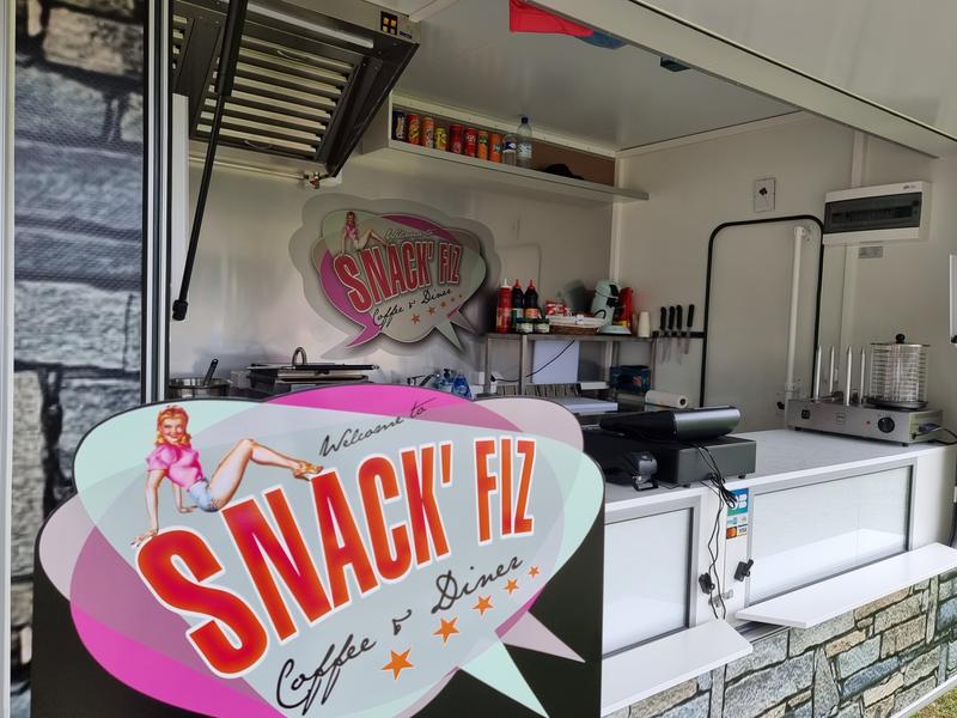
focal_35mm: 24
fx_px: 664
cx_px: 478
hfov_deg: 71.6
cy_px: 359
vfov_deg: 56.8
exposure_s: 1/227
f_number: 1.8
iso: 50
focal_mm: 6.7
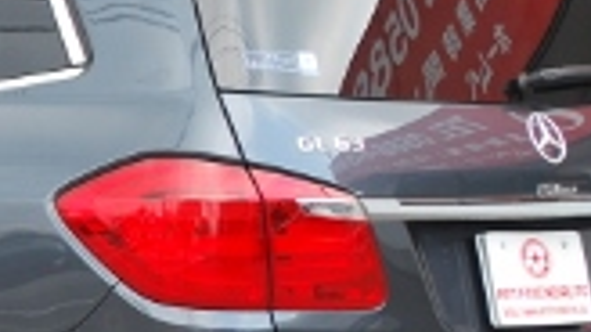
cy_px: 253
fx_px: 3853
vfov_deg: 4.9
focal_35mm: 246
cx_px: -267
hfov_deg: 8.6
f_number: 5.3
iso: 200
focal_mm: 40
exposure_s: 1/125
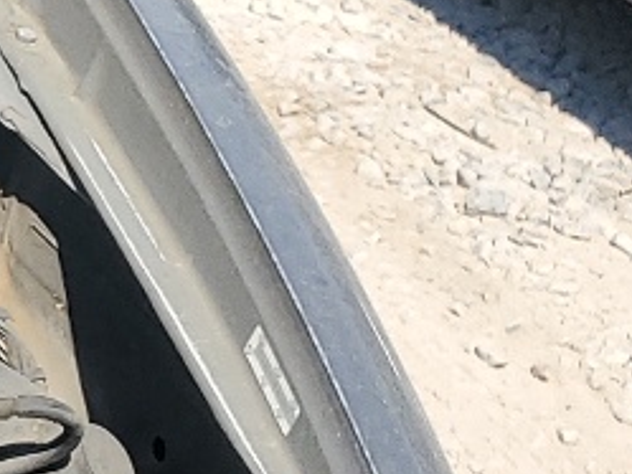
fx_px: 3050
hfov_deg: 9.7
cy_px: 165
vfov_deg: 8.9
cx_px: -1119
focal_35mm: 167
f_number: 1.5
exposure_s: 1/2500
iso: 50
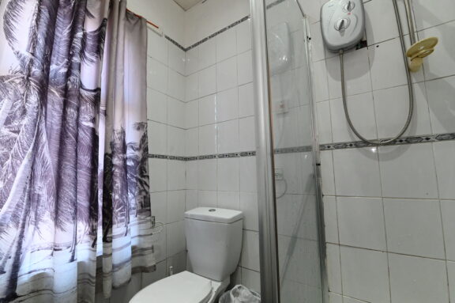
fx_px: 189
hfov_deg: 100.4
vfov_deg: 77.2
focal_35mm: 15
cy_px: 152
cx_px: 228
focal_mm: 15
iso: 5000
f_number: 9
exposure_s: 1/200
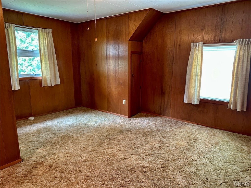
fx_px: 174
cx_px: 126
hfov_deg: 71.6
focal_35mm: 24
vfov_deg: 56.8
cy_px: 94
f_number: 1.78
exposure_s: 1/60
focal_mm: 6.86
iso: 400
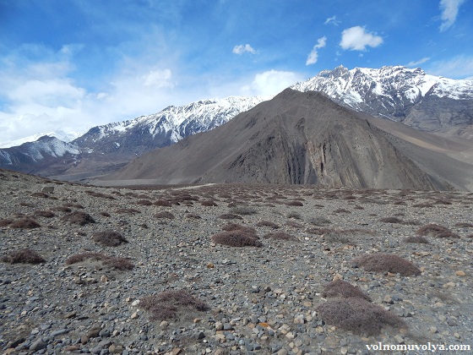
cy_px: 178
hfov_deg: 73.9
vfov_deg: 58.9
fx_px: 314
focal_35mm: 23
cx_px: 236
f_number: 6
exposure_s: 1/800
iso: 125
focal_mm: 4
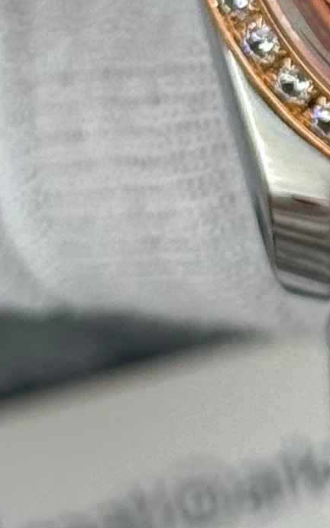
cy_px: -121
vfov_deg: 7.0
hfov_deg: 4.4
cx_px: 592
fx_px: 4273
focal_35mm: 297
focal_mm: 6.76
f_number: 1.78
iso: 64
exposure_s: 1/906
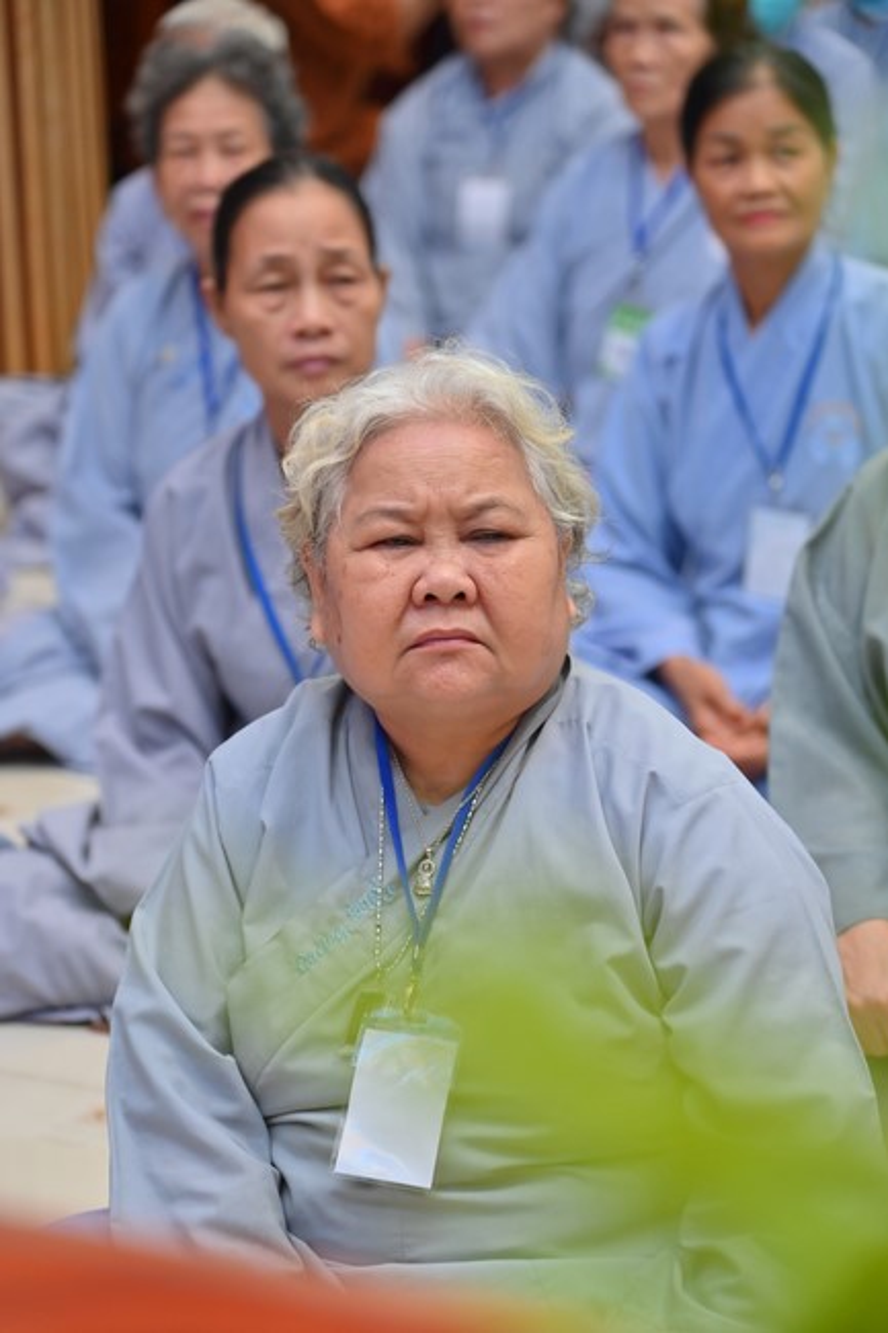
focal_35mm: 120
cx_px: 444
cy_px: 666
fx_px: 4442
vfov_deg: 17.1
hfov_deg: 11.4
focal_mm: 120
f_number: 4.5
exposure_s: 1/80
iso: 1000
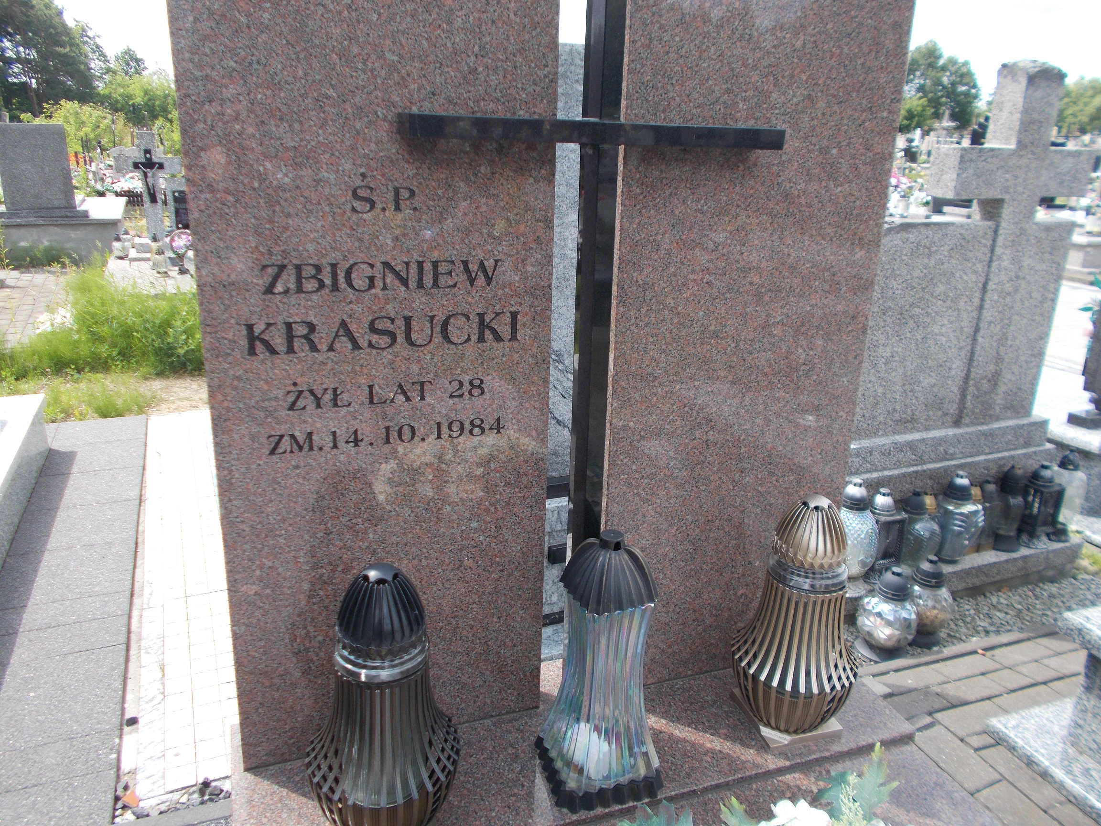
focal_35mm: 26
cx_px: 550
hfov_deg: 67.3
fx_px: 827
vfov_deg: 53.1
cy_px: 413
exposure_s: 1/250
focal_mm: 4.6
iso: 80
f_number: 3.2
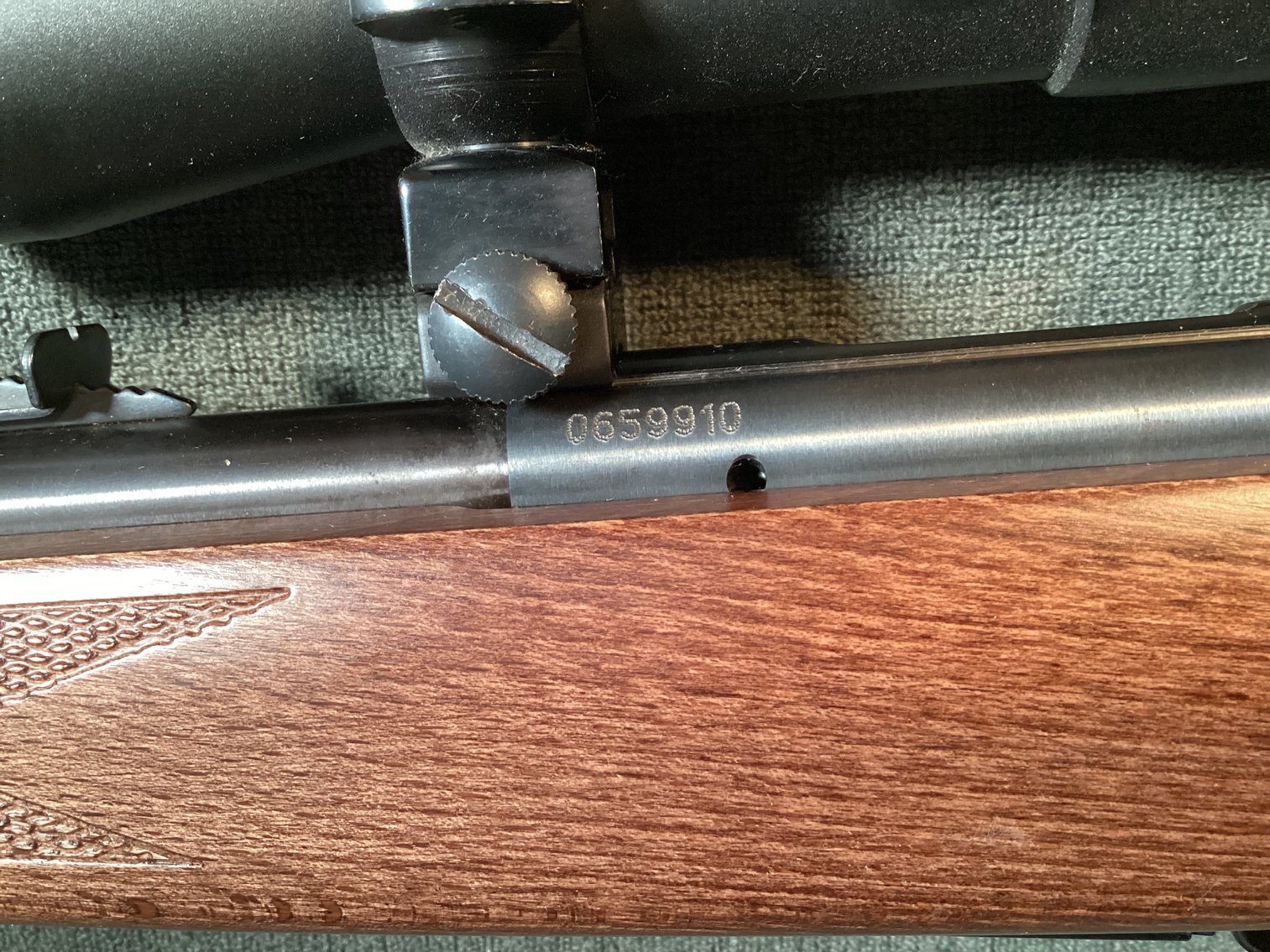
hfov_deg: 58.3
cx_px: 635
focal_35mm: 31
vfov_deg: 45.4
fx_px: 1137
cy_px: 476
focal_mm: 3.3
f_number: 2.4
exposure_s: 1/50
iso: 320
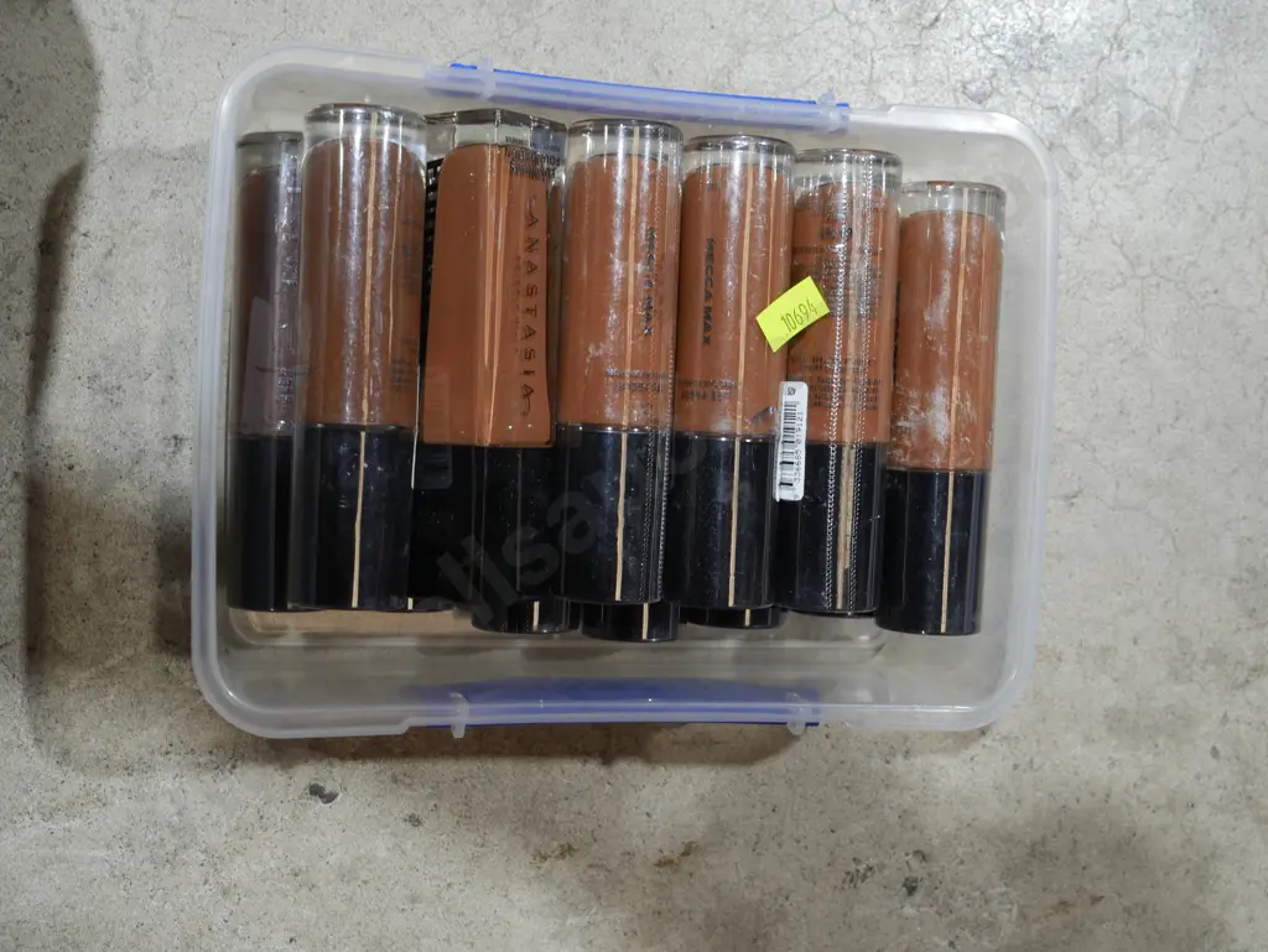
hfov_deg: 41.2
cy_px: 476
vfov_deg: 31.5
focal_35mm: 46
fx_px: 1686
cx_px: 634
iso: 500
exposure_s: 1/60
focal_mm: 23
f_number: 5.1
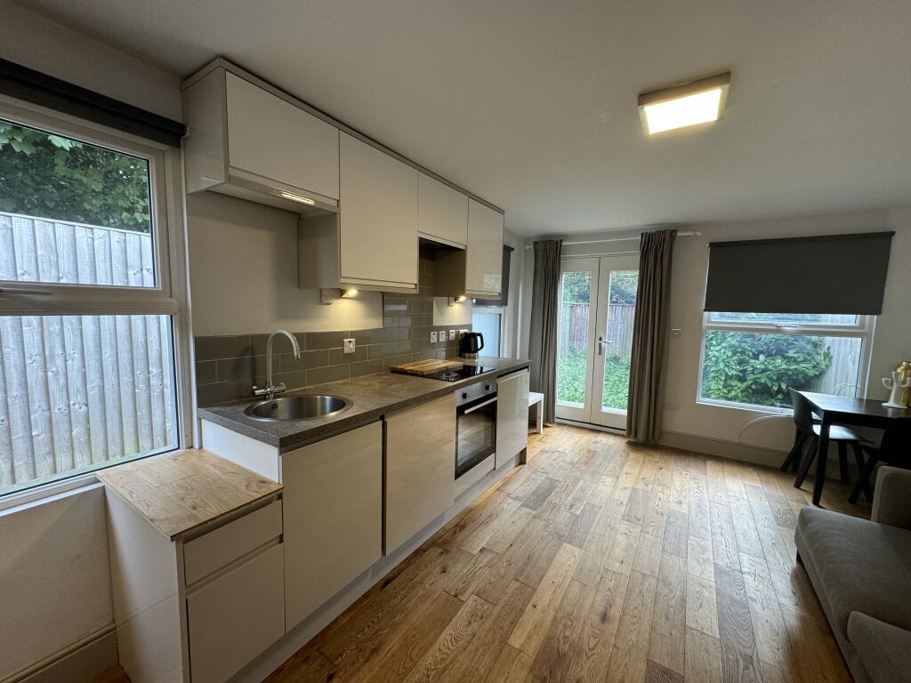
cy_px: 342
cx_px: 456
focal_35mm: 14
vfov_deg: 85.7
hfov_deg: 102.1
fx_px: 368
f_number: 2.2
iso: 160
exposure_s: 1/100
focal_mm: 2.22
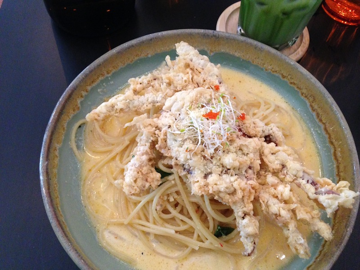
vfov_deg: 42.9
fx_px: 343
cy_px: 135
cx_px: 180
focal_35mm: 33
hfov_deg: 55.4
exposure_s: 1/20
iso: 400
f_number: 2.4
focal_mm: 4.12
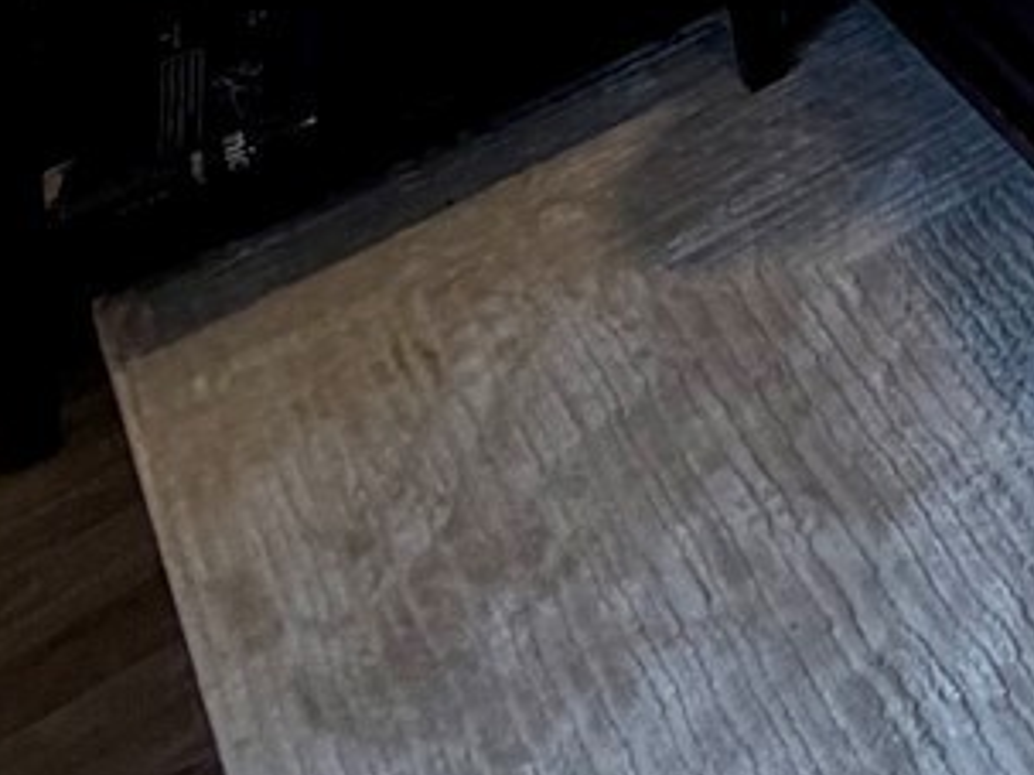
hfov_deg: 18.7
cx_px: 1983
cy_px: -1219
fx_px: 2210
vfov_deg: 13.2
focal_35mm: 74
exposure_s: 1/120
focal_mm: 2.22
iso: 160
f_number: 2.2
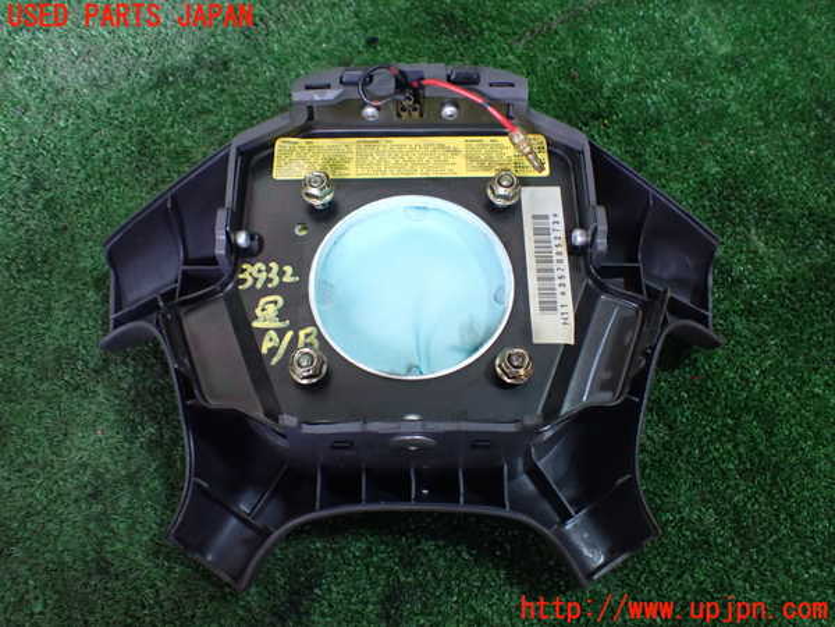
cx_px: 418
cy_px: 314
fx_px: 724
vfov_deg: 46.8
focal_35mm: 30
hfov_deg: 60.0
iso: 800
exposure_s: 1/80
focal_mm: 5.4
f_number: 2.3
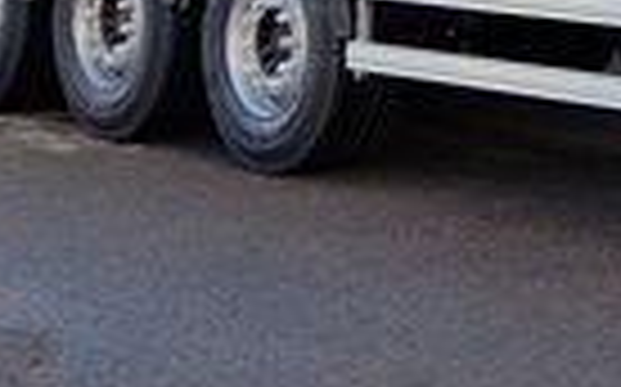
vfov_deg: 8.8
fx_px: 2384
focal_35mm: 141
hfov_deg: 12.9
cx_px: 1251
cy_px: -378
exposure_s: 1/273
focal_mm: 5.4
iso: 50
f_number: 1.8
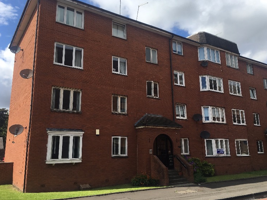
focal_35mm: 31
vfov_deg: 45.4
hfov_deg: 58.3
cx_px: 135
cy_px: 95
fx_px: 239
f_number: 2.2
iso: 25
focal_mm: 4.15
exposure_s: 1/1282
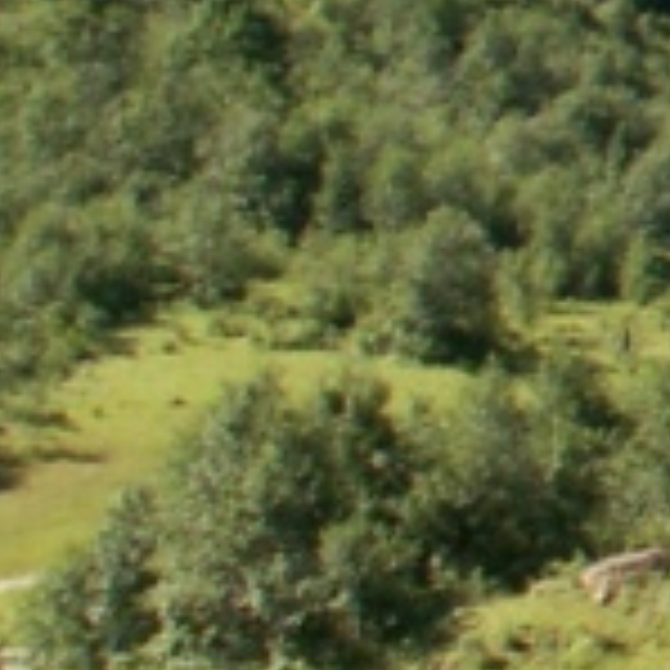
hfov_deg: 7.2
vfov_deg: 8.1
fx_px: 4664
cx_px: 2082
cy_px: -256
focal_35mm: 213
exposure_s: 1/125
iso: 50
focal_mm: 5.86
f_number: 5
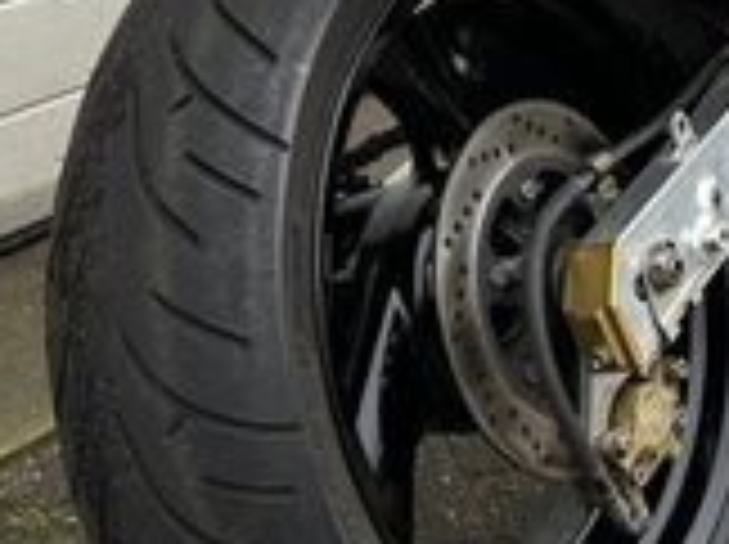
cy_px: -54
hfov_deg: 20.1
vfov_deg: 15.1
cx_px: 702
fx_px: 1998
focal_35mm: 95
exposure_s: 1/373
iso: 80
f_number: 1.78
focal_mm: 6.86
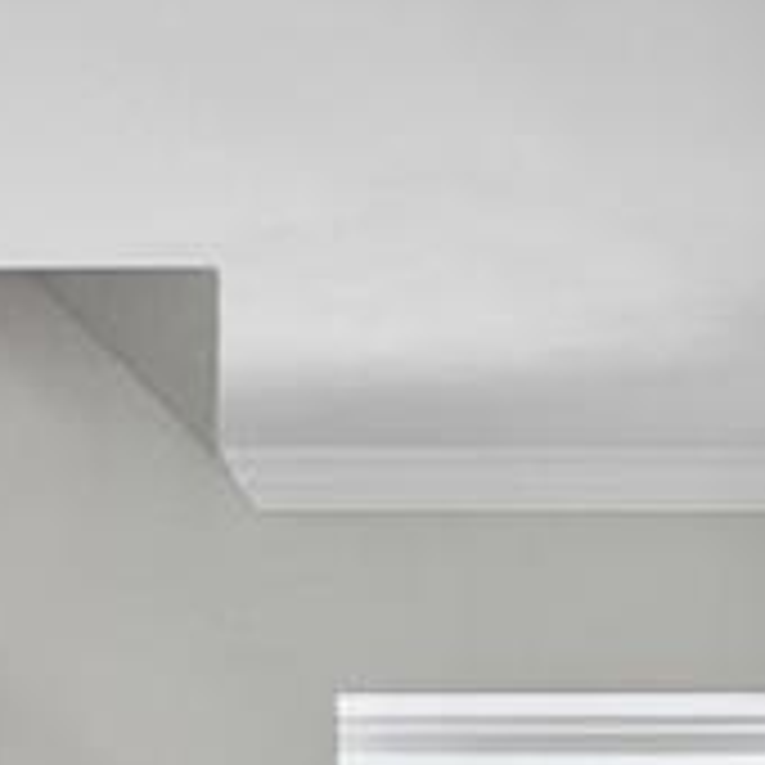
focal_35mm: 128
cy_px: 1310
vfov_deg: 12.6
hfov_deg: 13.6
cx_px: 189
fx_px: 3200
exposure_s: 1/2
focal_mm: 8
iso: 400
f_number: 6.3
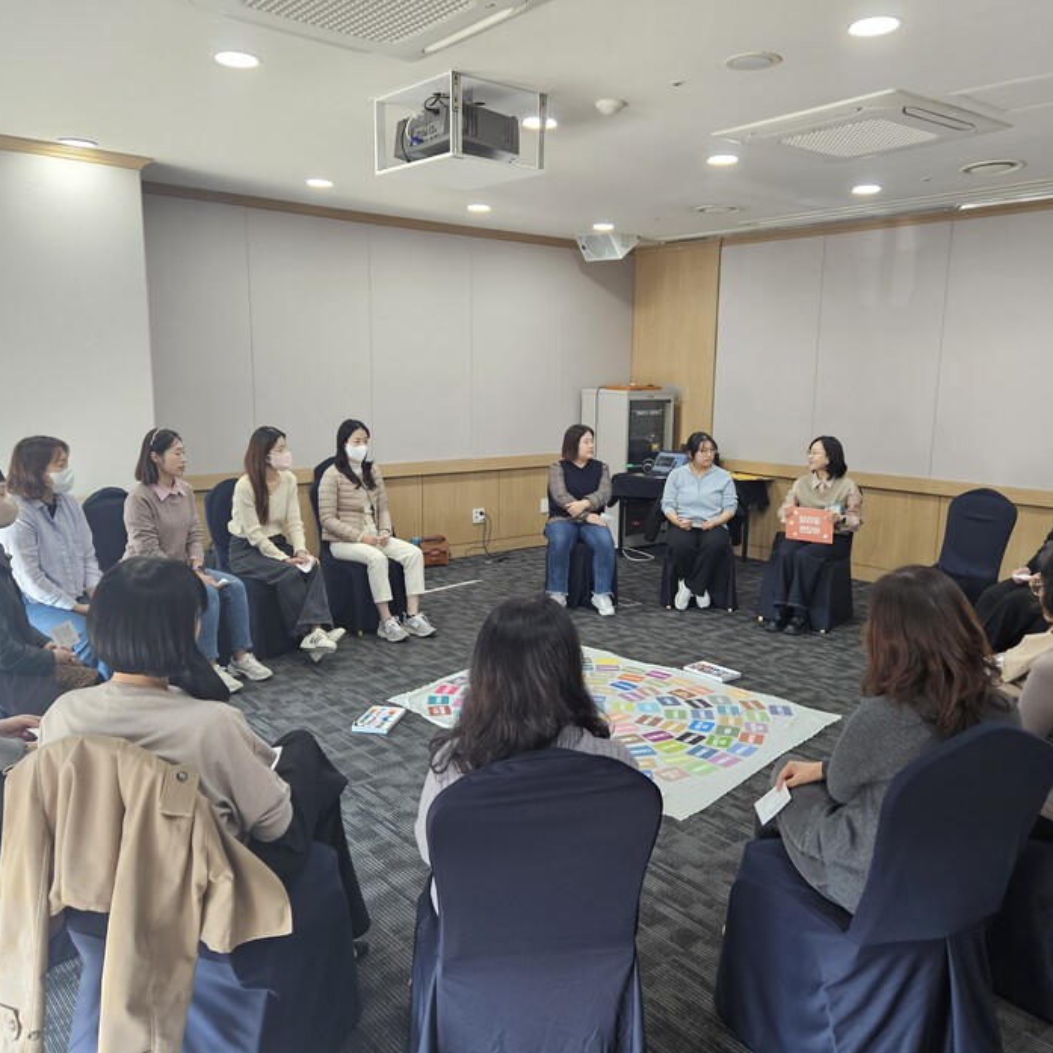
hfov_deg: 57.3
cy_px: 520
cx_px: 545
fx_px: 964
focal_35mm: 28
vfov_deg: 57.3
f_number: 1.8
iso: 250
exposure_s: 1/120
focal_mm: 5.4
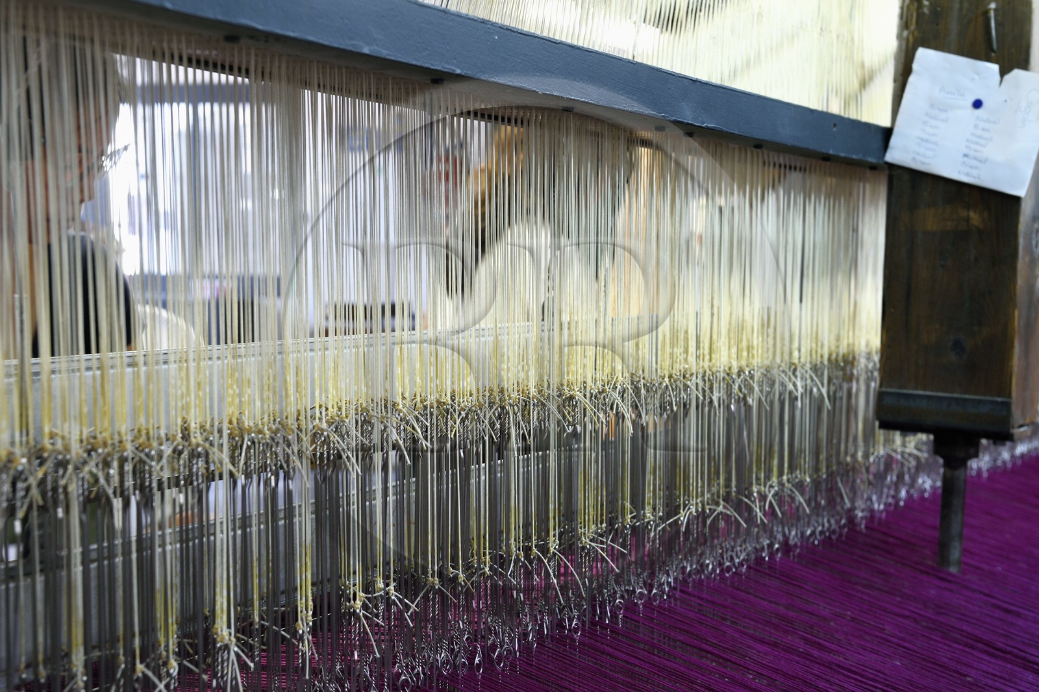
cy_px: 346
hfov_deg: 39.6
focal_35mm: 50
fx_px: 1443
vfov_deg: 27.0
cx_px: 520
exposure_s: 1/20
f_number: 7.1
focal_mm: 50
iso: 800
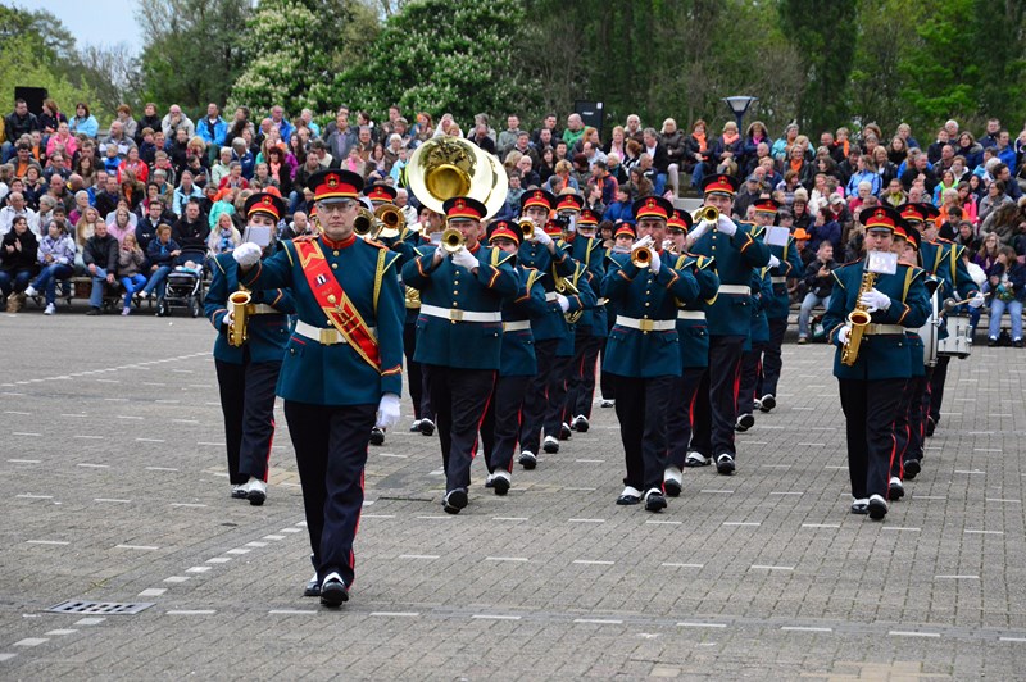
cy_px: 341
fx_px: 3417
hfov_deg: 17.1
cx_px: 513
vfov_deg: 11.4
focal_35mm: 120
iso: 3200
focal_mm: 80
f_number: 5.3
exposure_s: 1/200
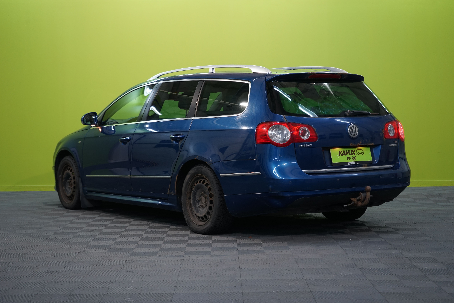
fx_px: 883
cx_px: 227
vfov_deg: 19.5
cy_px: 152
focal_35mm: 70
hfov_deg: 28.8
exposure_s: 1/30
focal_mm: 70
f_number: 5.6
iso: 640
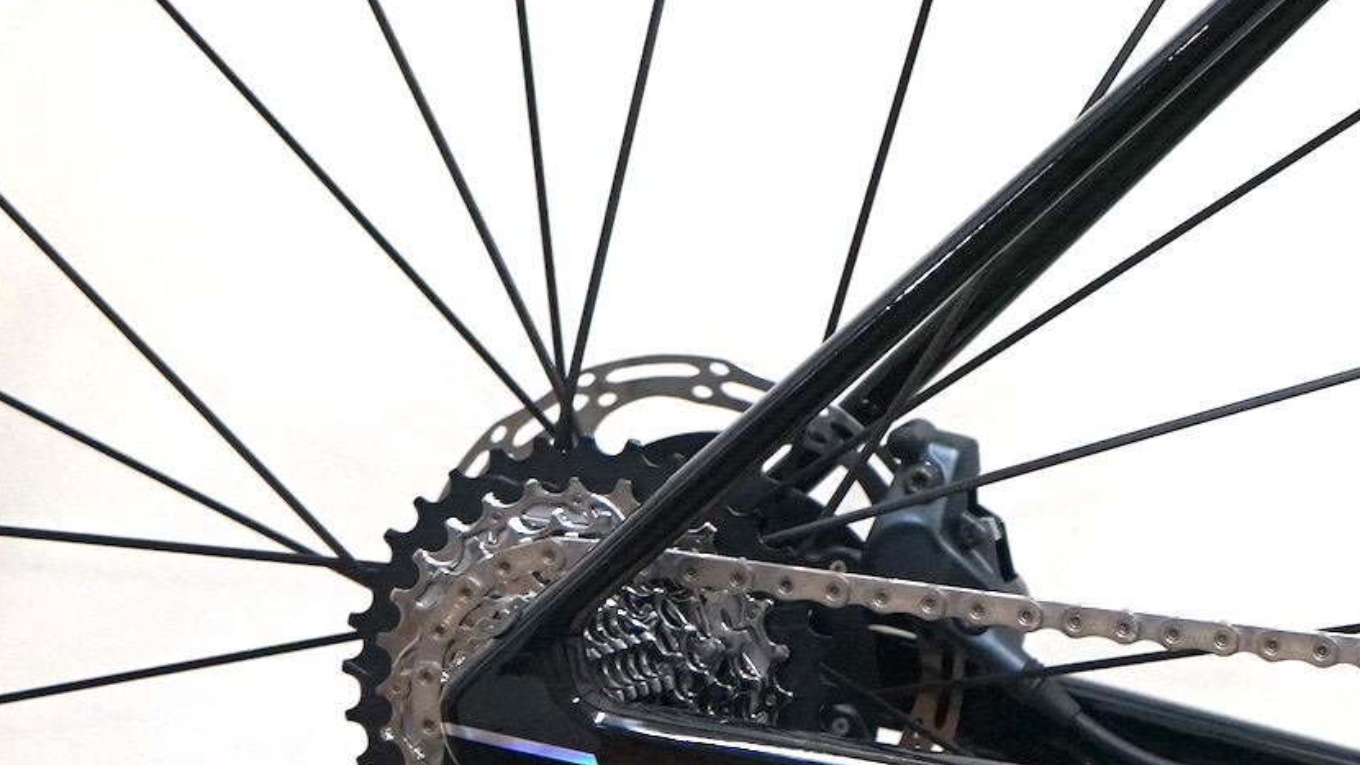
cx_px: 1455
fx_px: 4905
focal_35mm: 136
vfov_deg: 8.9
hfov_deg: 15.4
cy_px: 445
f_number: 4.5
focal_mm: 49
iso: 2500
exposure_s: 1/160
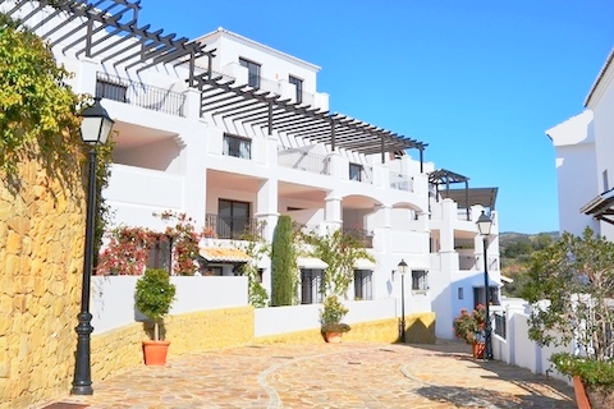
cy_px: 204
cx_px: 307
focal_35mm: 27
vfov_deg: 47.9
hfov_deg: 67.4
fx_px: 460
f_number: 10
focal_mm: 18
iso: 100
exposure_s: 1/400
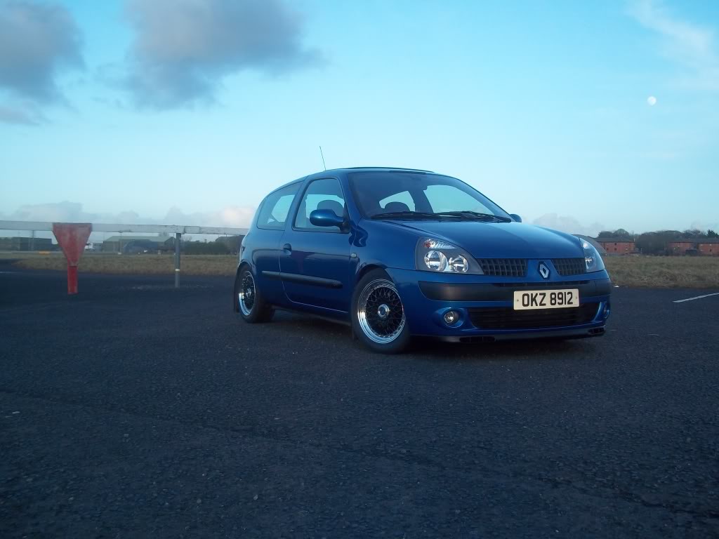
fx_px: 748
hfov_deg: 51.4
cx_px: 360
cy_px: 270
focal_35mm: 36
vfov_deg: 39.7
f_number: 3.1
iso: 80
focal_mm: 6.5
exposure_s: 1/200
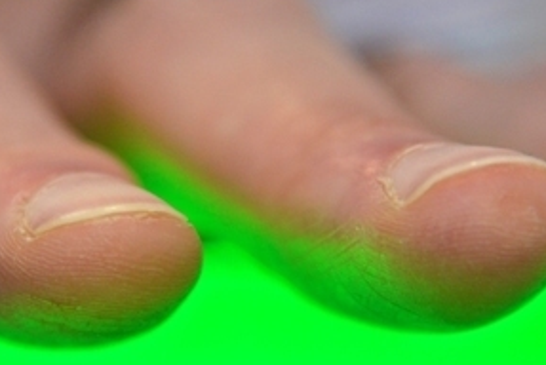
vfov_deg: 3.7
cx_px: 143
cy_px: 207
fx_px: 5678
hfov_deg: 5.5
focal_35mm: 374
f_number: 4
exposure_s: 1/250
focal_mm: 112
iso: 800
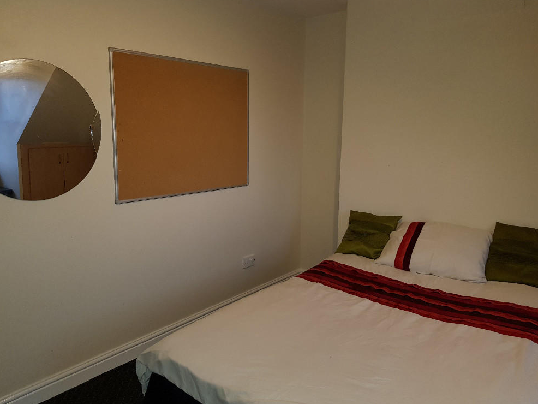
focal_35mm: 27
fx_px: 420
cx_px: 259
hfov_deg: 65.3
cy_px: 201
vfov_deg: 51.4
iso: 100
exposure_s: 1/25
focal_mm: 4.2
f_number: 1.7
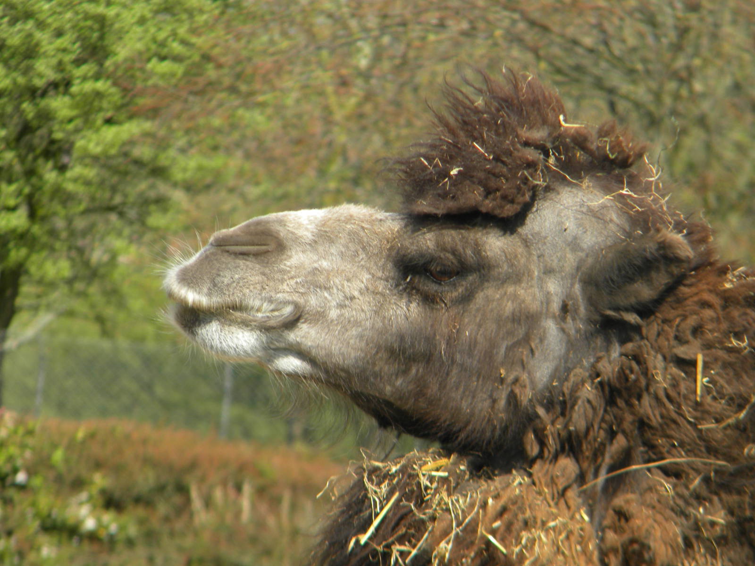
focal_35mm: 414
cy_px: 283
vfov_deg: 3.6
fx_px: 9030
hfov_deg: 4.8
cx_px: 378
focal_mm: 75
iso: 80
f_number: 5.4
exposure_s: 1/248
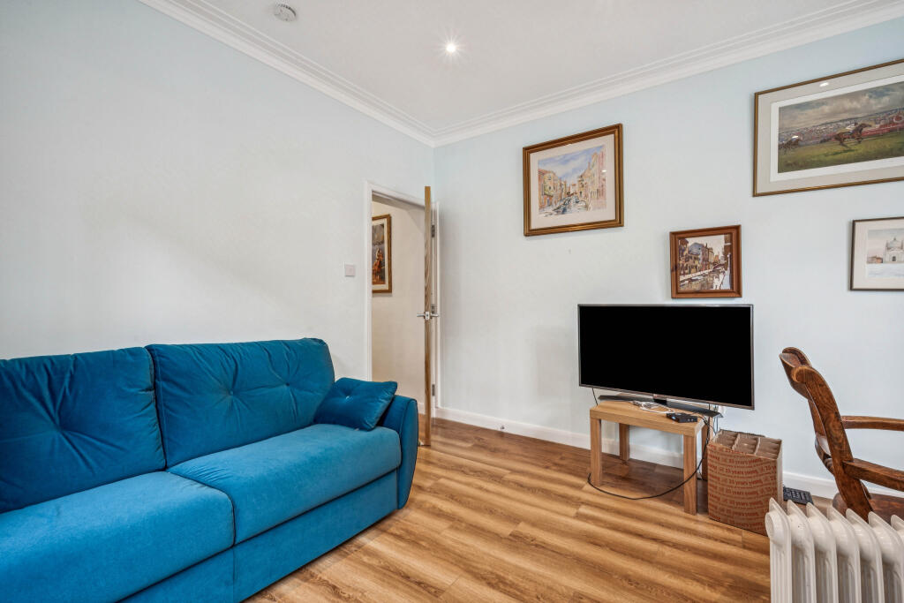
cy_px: 302
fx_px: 402
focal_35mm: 16
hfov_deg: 96.7
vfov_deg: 73.8
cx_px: 452
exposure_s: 1/13
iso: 400
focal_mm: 16
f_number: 11
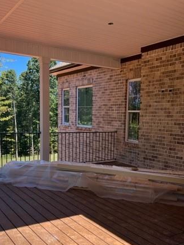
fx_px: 270
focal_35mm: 38
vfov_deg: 48.6
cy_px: 150
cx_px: 104
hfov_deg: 37.6
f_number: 1.5
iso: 50
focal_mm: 5.7
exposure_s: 1/1252
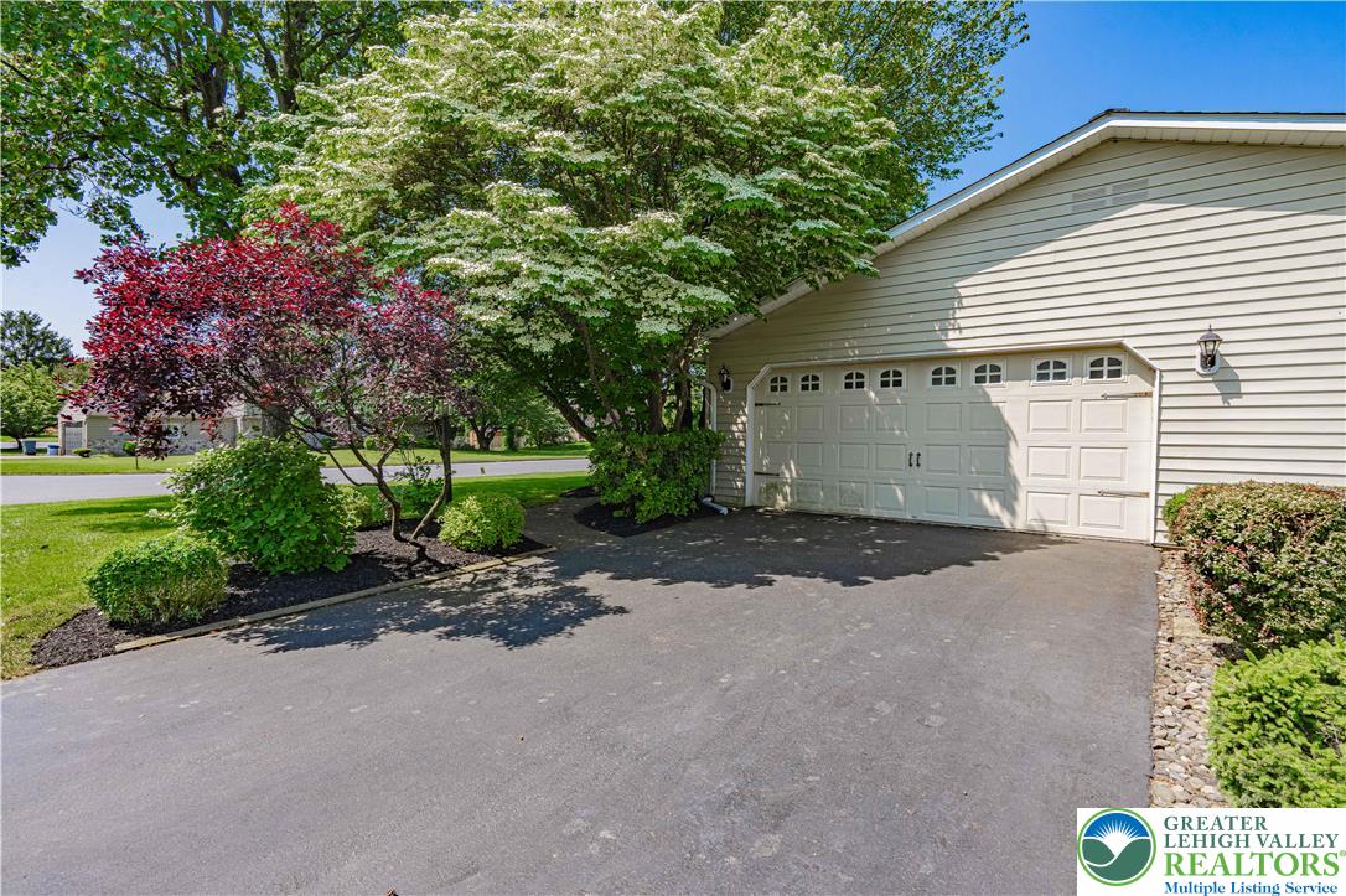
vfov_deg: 73.7
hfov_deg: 96.8
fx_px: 598
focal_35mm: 16
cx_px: 673
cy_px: 448
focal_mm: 16
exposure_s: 1/2000
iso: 320
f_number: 9
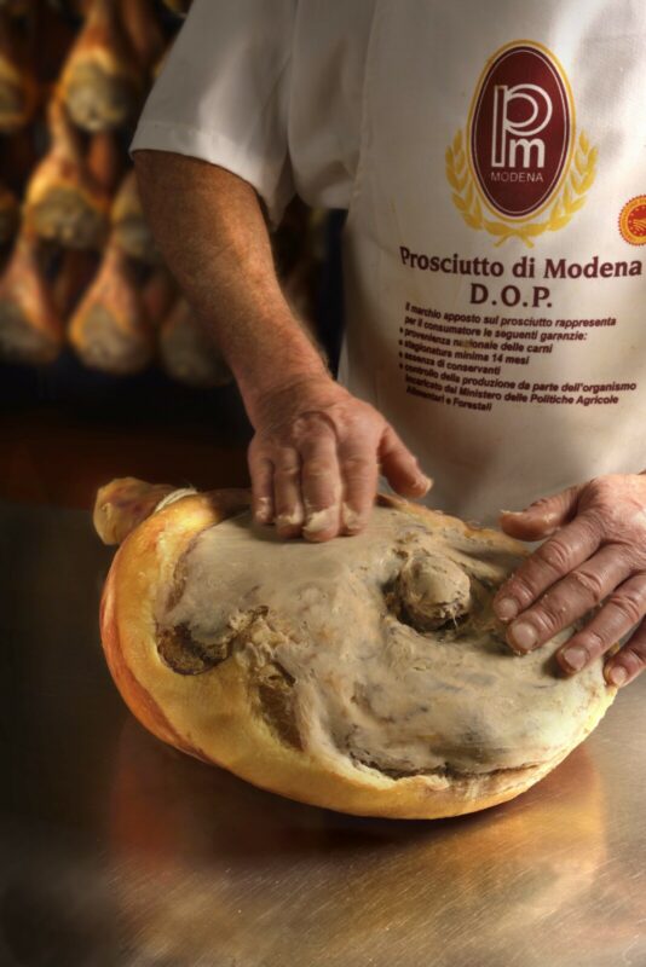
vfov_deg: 41.1
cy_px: 484
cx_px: 323
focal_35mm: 48
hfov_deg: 28.1
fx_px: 1291
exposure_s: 1/125
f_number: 11
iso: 100
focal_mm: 48
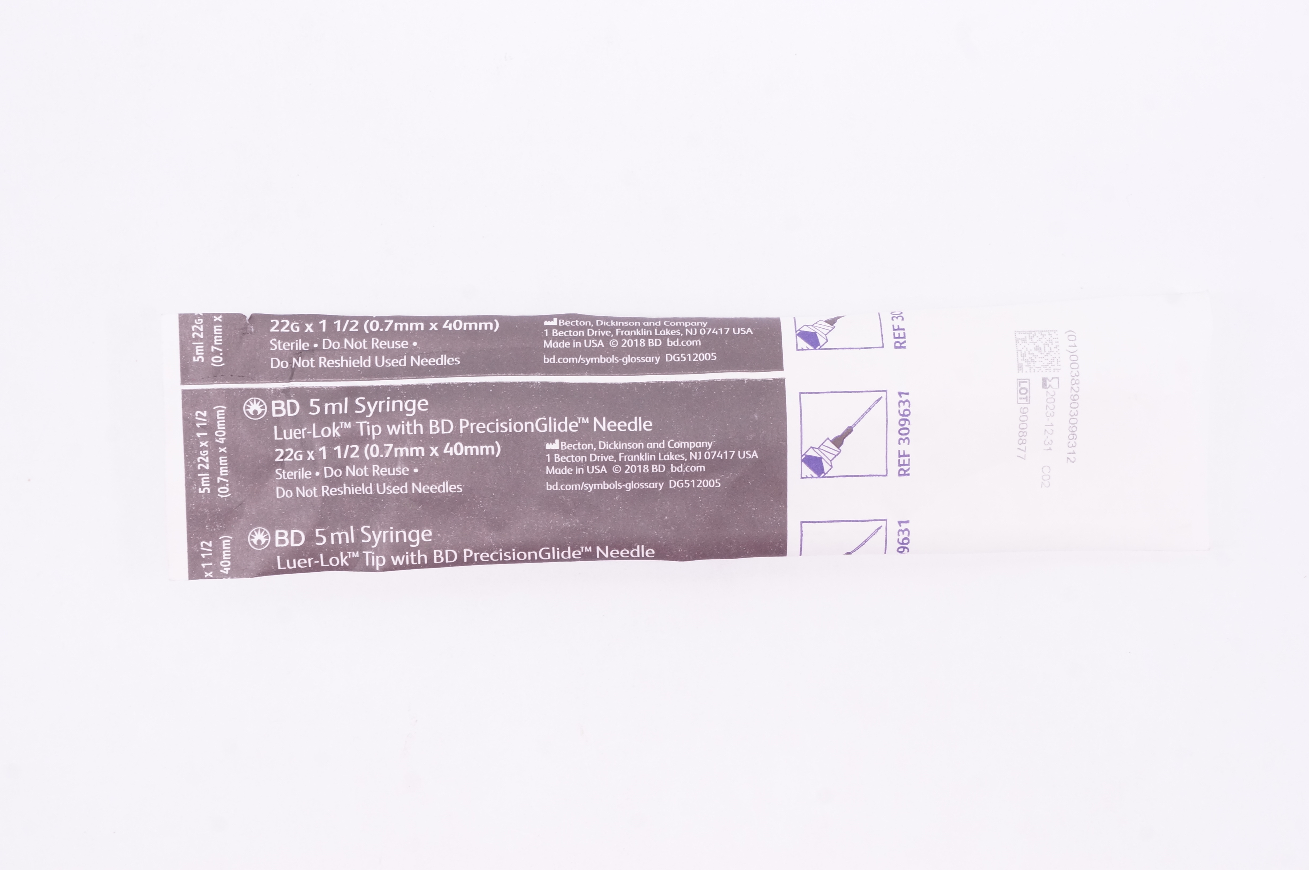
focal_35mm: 58
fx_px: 2125
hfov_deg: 34.2
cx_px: 654
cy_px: 435
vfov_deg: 23.1
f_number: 13
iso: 800
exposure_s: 1/20
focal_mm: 39
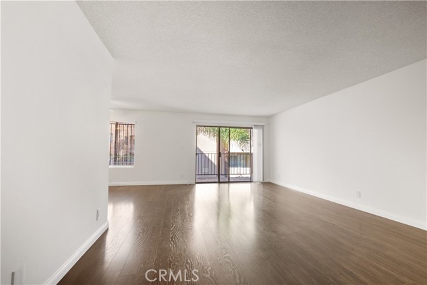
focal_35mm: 15
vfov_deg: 77.4
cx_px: 214
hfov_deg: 100.4
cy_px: 142
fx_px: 178
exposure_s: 6
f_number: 10
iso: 250
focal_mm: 10
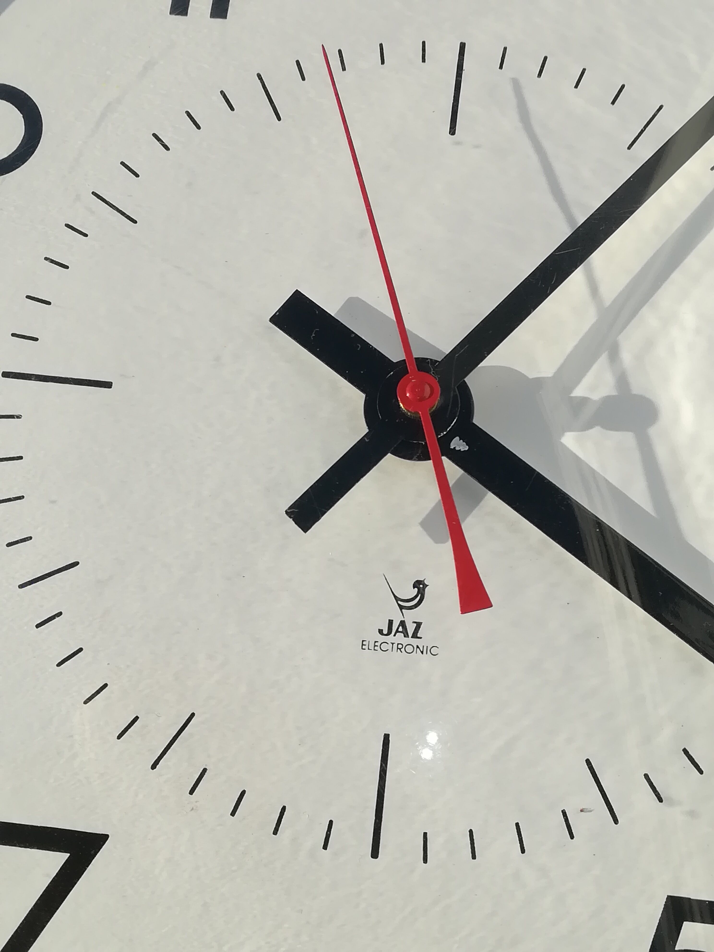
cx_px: 357
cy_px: 476
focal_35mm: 50
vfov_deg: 38.2
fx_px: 1375
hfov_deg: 29.1
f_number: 2.2
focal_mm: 3.83
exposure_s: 1/1425
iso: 50
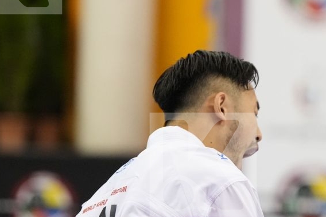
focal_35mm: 447
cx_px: 398
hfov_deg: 4.6
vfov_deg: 3.1
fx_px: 4049
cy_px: 165
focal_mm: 141
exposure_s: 1/1000
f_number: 2.8
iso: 3200
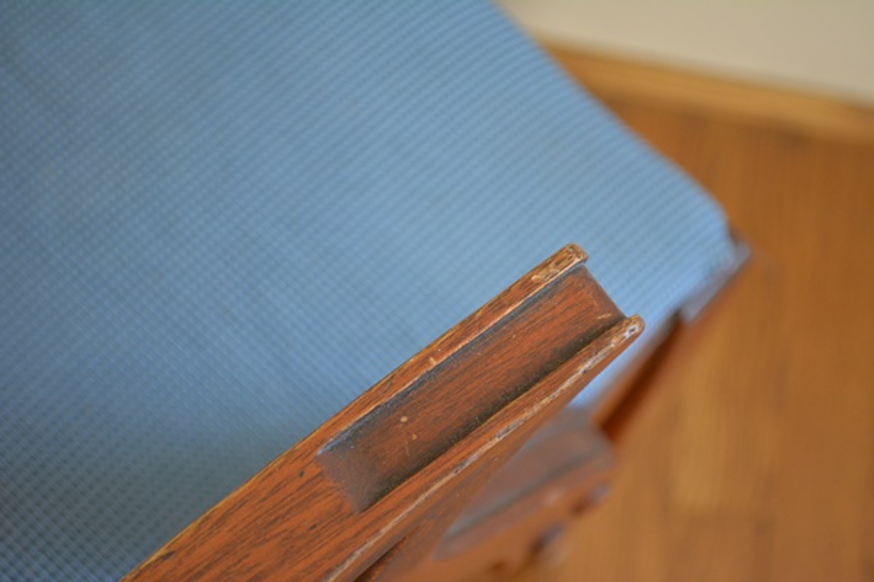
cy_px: 291
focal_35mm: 78
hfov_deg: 26.0
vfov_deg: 17.5
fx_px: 1894
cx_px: 437
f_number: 5.6
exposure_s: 1/30
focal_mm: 52
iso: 1600
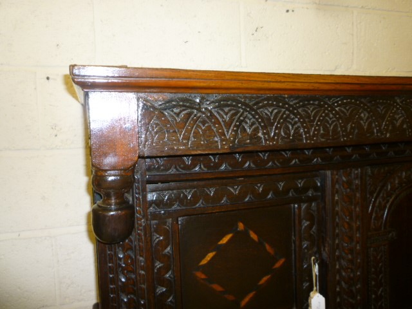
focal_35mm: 29
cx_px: 206
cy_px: 154
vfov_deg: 48.2
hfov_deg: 61.7
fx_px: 345
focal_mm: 5.2
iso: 100
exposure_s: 1/30
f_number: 3.3
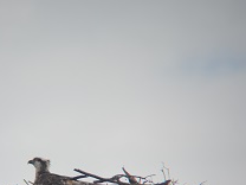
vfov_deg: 2.1
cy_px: 188
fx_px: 4918
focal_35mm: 692
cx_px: 62
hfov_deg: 2.9
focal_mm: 200
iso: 200
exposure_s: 1/640
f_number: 6.3
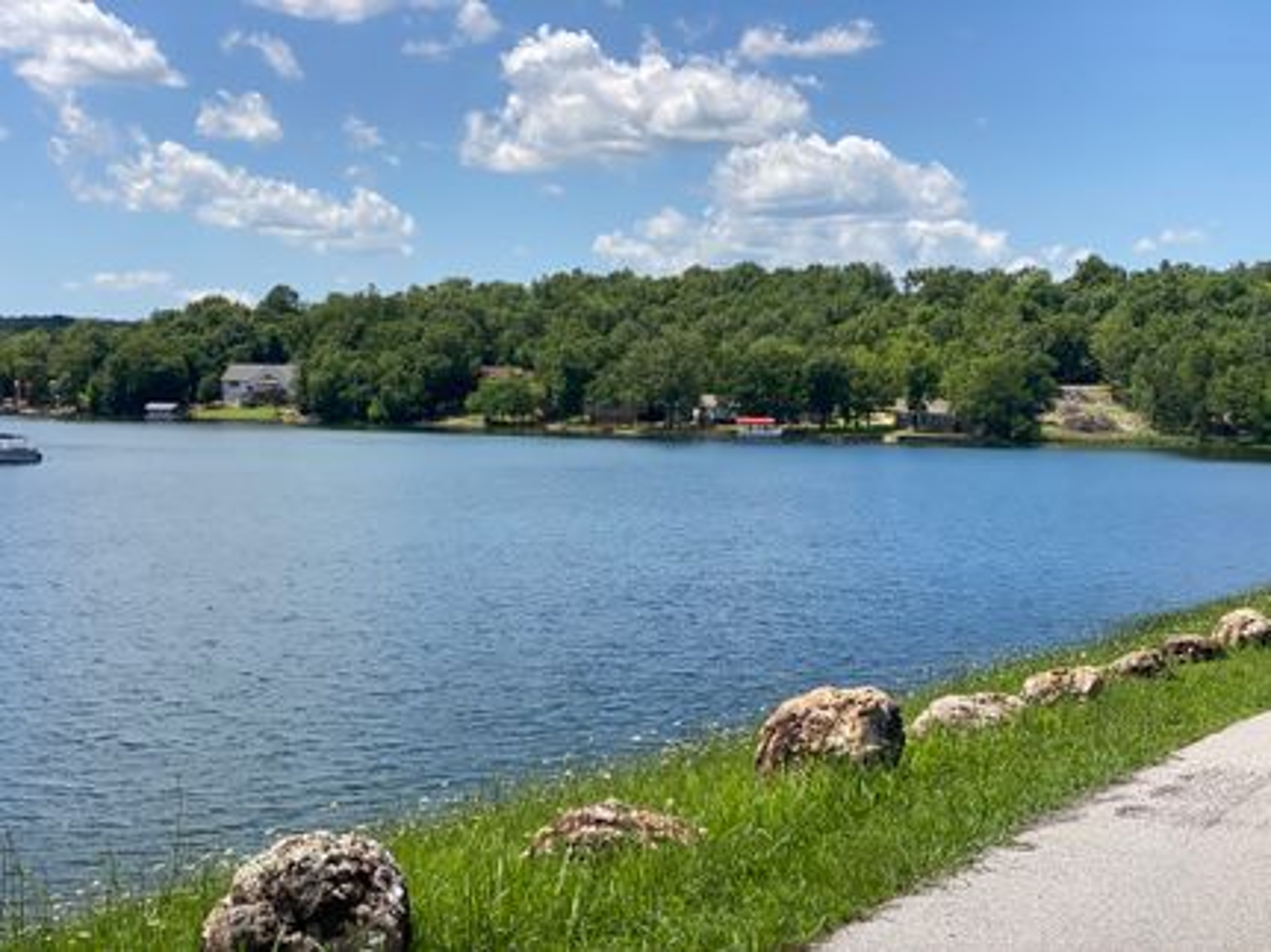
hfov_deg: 36.8
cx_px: 636
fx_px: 1909
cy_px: 476
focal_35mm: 52
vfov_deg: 28.0
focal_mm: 6
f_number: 2
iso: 20
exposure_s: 1/2179
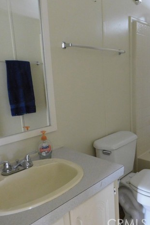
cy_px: 114
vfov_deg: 57.2
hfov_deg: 37.0
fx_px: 206
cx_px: 139
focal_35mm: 33
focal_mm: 4
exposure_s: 1/8
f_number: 3
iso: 450
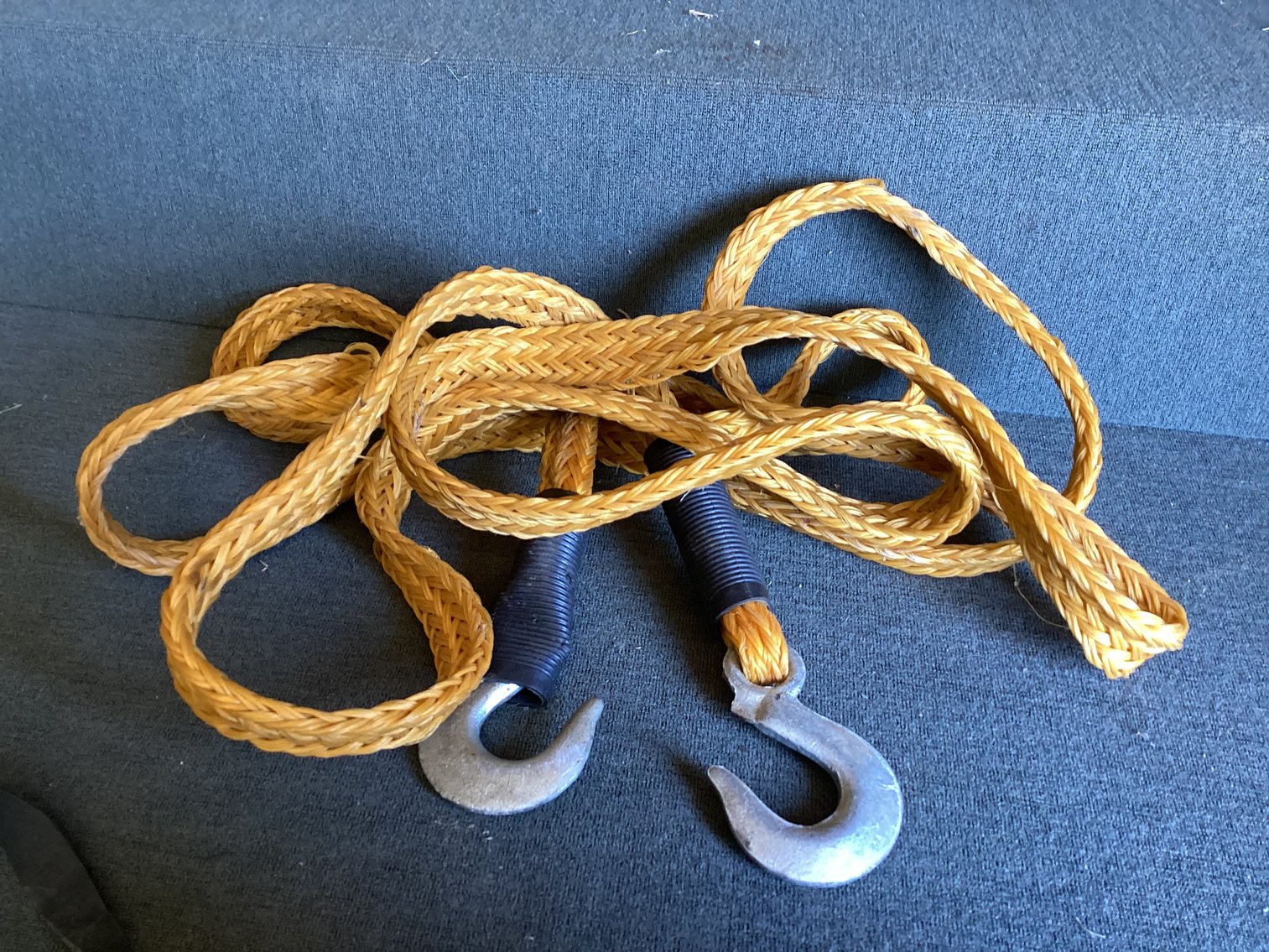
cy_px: 476
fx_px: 1137
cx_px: 634
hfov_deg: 58.3
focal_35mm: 31
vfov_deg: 45.4
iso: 200
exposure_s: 1/50
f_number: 2.4
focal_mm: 3.3
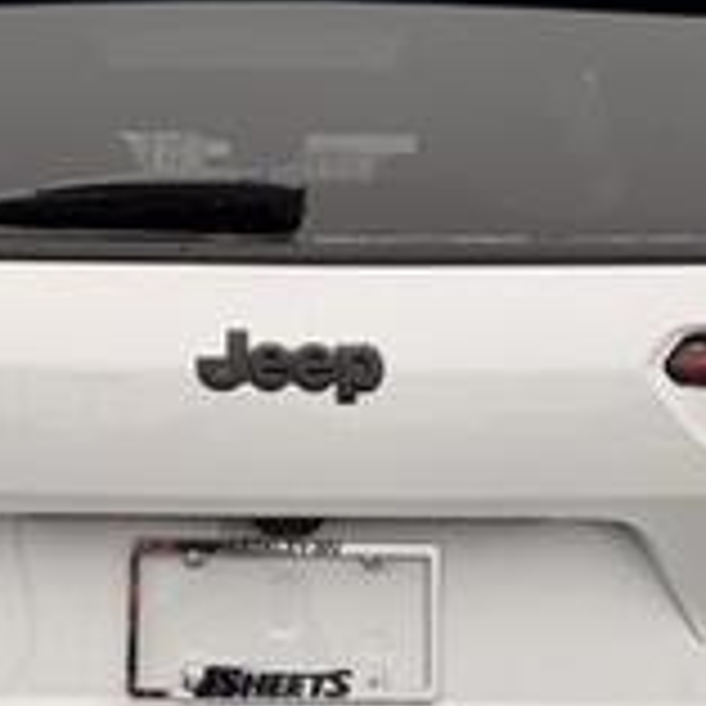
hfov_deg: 25.2
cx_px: 234
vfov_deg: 25.3
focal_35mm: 68
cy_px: 427
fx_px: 1569
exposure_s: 1/920
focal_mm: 6.76
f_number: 1.78
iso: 80
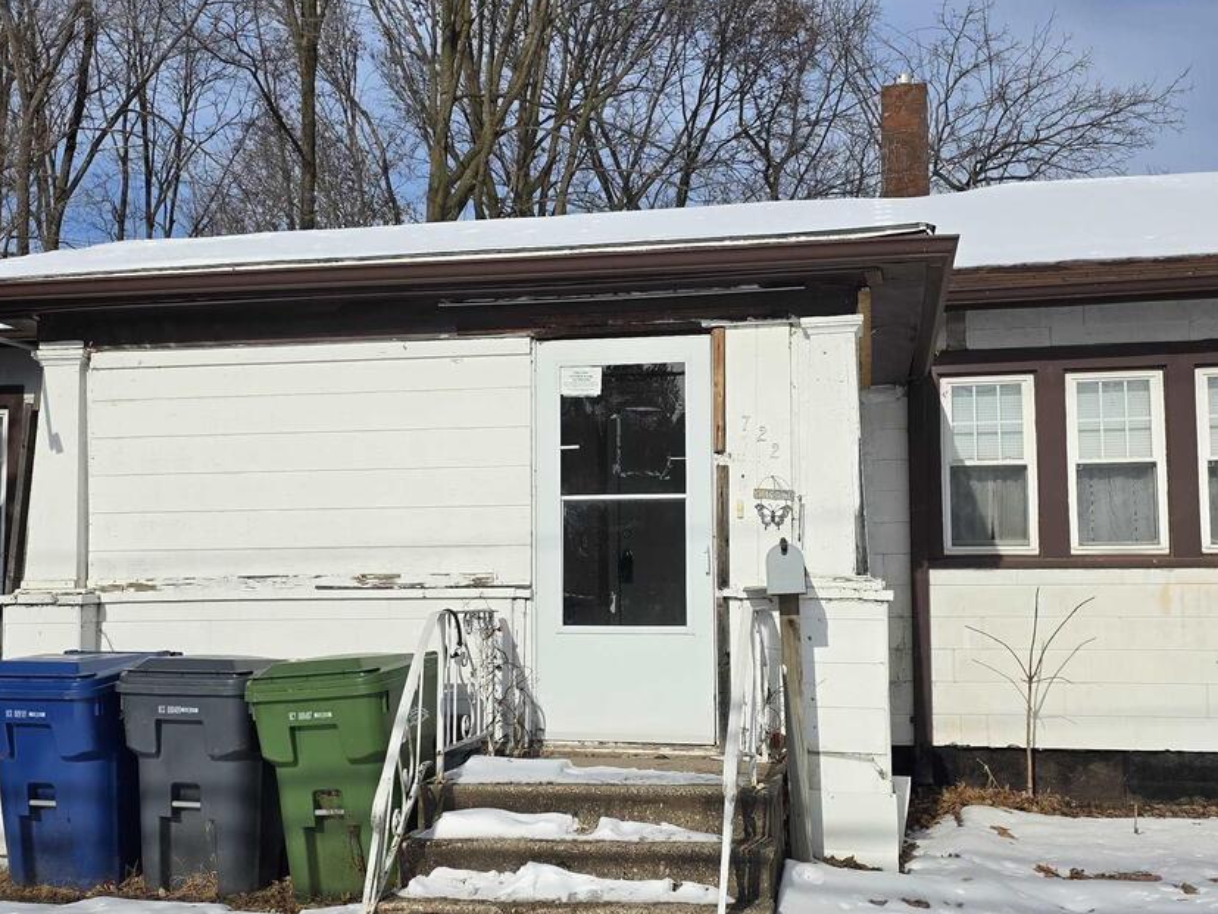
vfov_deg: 36.0
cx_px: 553
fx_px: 1407
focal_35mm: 40
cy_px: 474
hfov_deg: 46.7
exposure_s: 1/7944
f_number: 1.7
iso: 50
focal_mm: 6.3
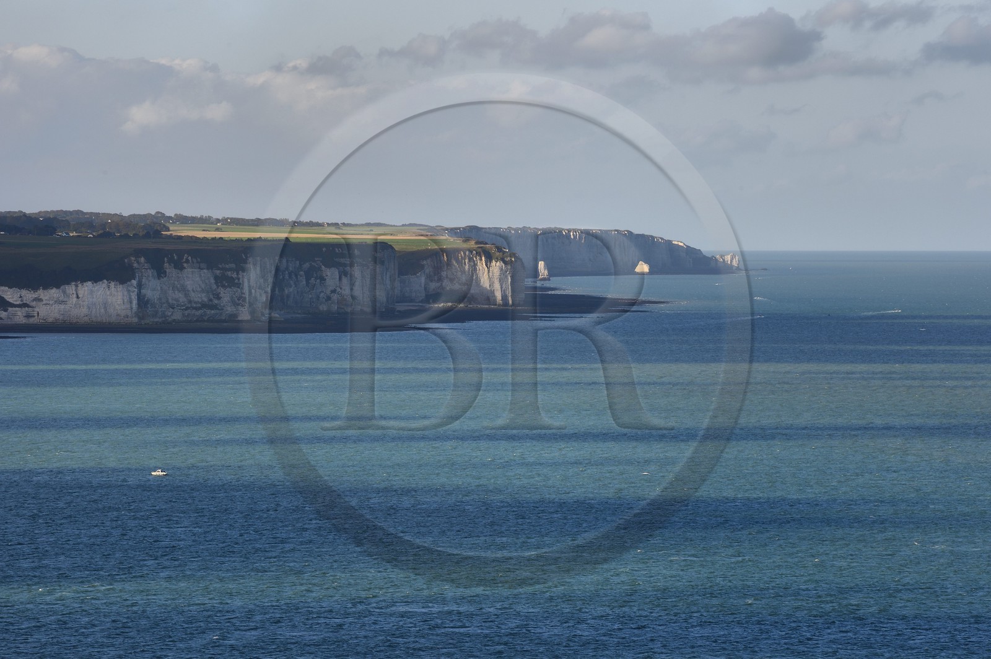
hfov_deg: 10.3
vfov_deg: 6.9
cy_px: 330
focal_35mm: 200
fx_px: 5501
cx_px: 496
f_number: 13
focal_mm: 200
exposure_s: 1/250
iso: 200
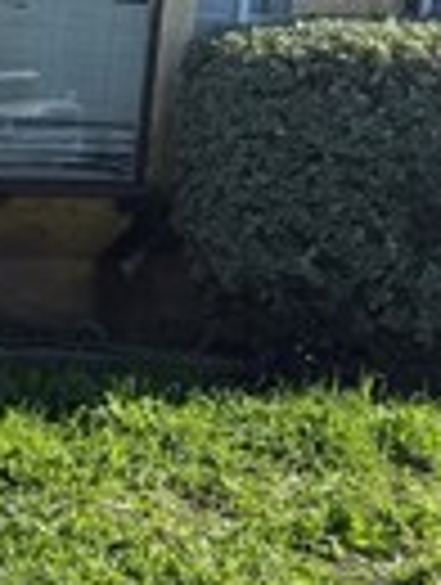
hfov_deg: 11.0
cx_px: -536
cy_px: 428
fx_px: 1998
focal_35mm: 118
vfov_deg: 16.6
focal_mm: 6.76
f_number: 1.78
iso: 80
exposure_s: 1/3425
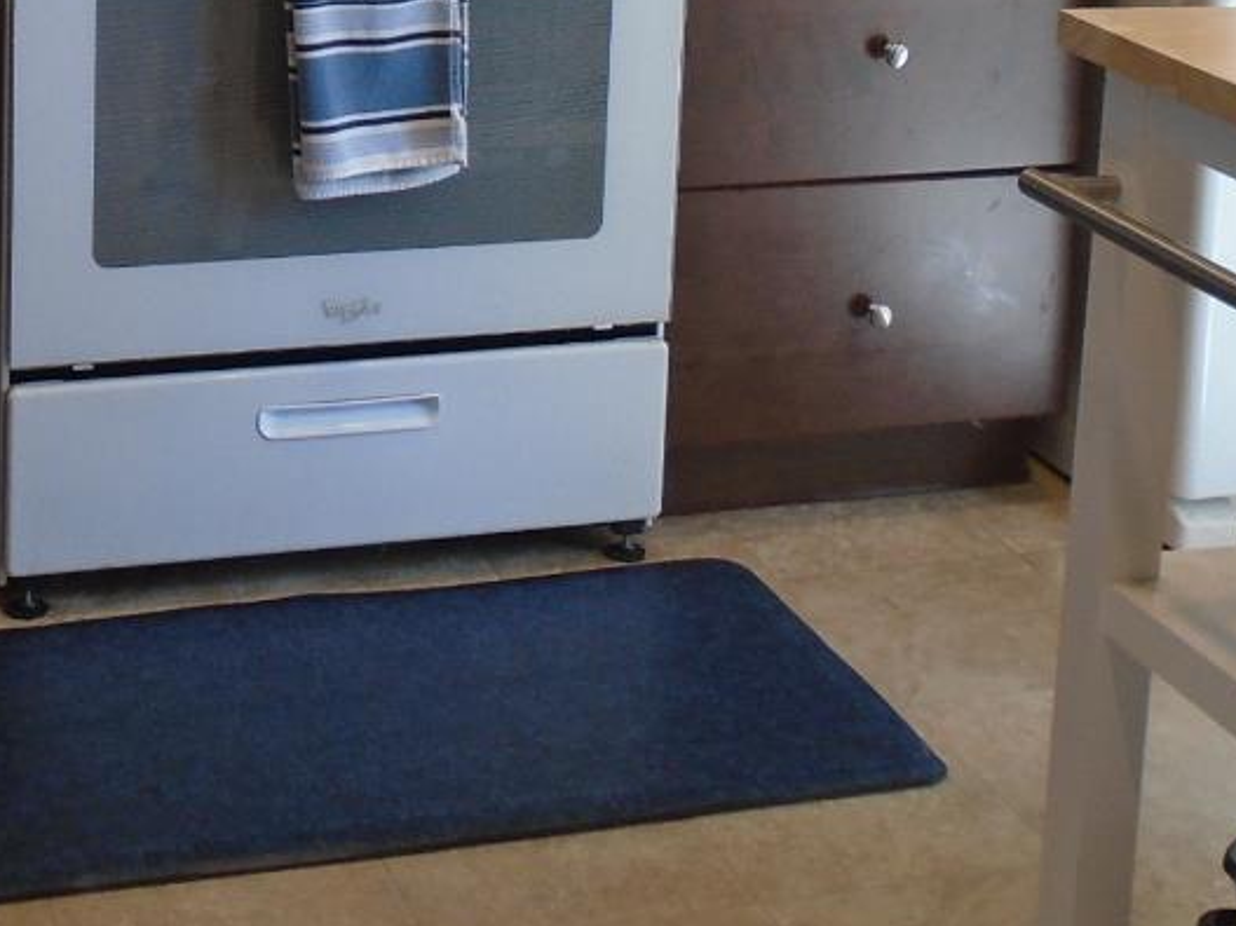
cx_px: 321
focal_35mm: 74
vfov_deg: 18.6
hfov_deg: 26.0
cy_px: -247
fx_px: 2642
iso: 100
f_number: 3.2
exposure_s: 1/30
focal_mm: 4.6
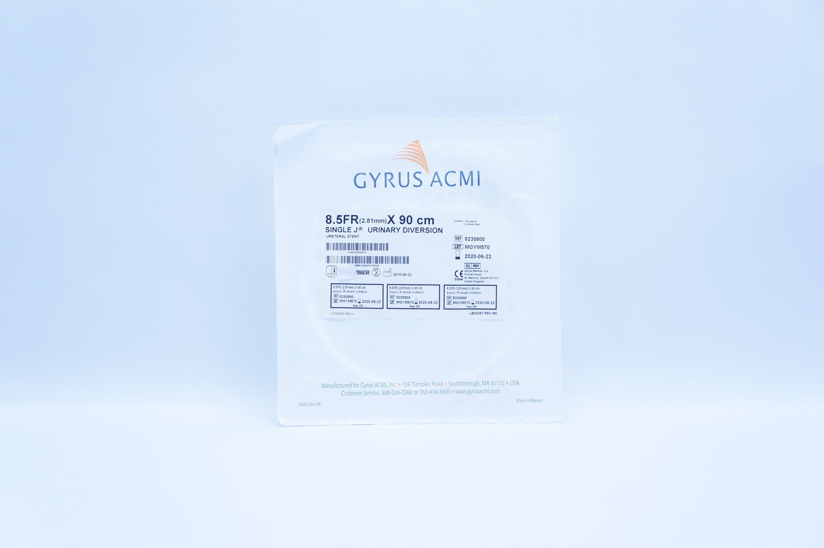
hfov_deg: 46.4
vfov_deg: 31.8
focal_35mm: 42
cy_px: 274
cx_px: 412
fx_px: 960
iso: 800
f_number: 4.5
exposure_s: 1/200
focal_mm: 28
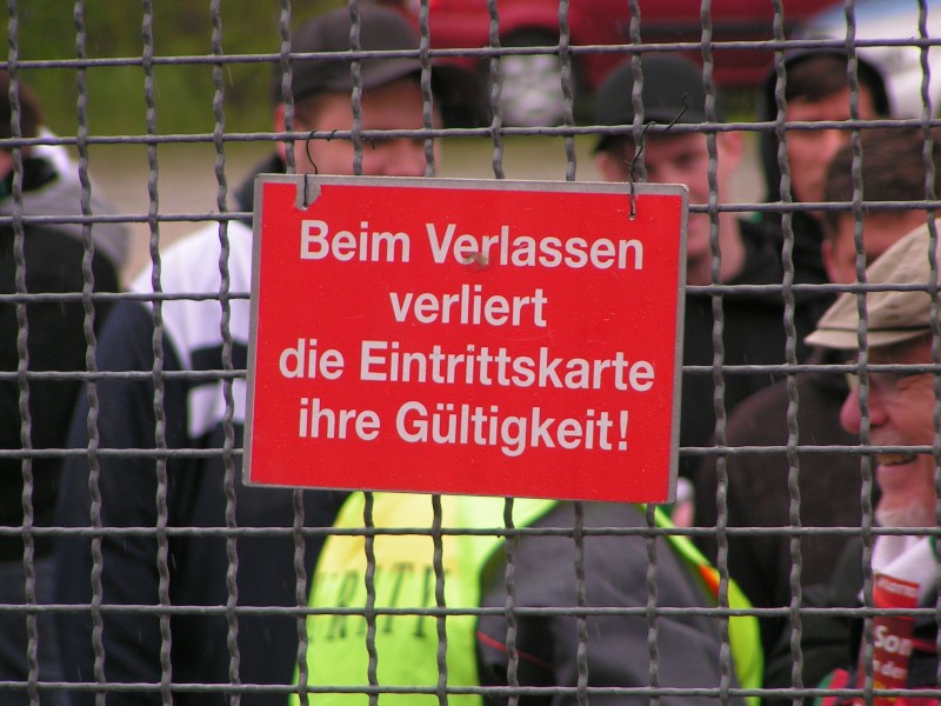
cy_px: 353
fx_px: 10330
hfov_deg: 5.2
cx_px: 470
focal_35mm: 380
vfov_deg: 3.9
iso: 80
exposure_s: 1/400
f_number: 3.5
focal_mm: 58
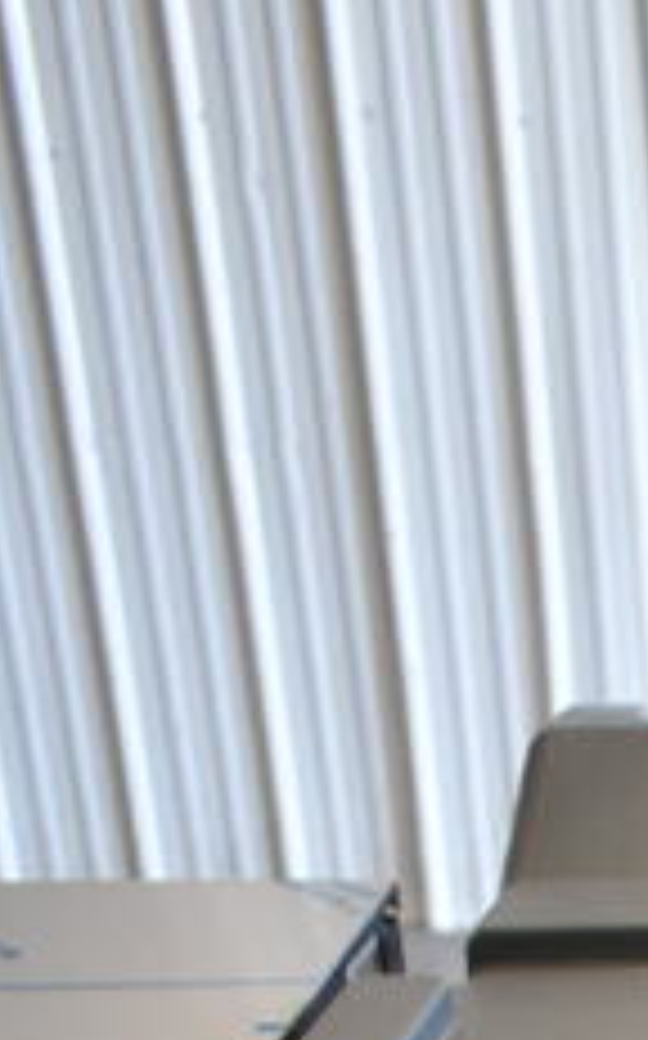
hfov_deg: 11.1
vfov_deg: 16.6
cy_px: 1758
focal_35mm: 109
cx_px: 1206
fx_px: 3086
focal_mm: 18
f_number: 3.5
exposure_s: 1/30
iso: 320
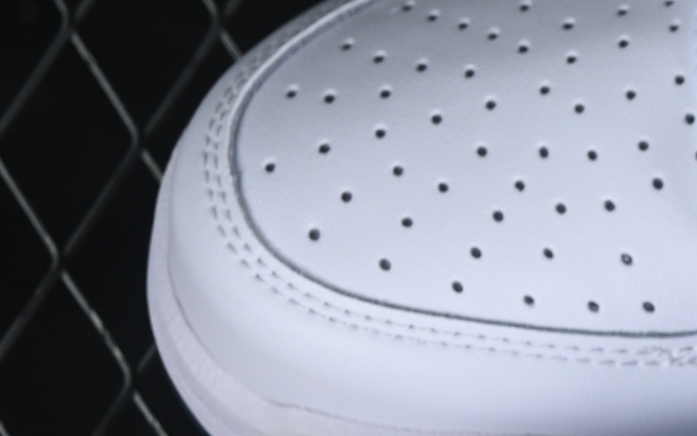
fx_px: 6080
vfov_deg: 4.1
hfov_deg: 6.4
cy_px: 373
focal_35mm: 320
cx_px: 1251
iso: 160
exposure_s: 1/80
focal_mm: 50
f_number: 7.1
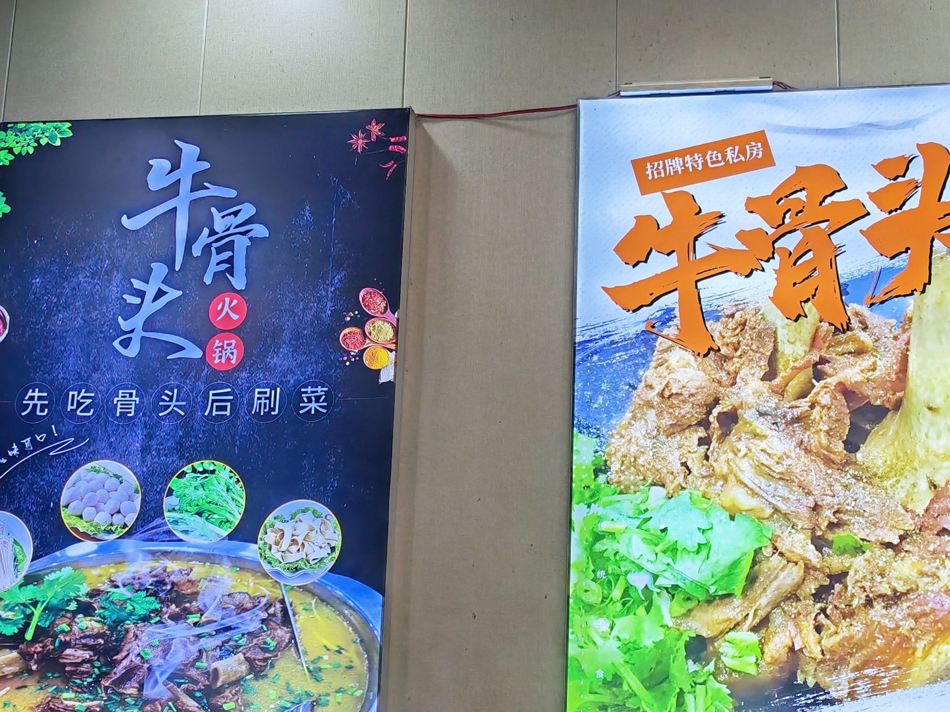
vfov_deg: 29.0
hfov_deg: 38.1
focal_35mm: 50
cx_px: 552
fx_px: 1372
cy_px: 457
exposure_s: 1/233
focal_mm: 5.53
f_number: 1.8
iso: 50
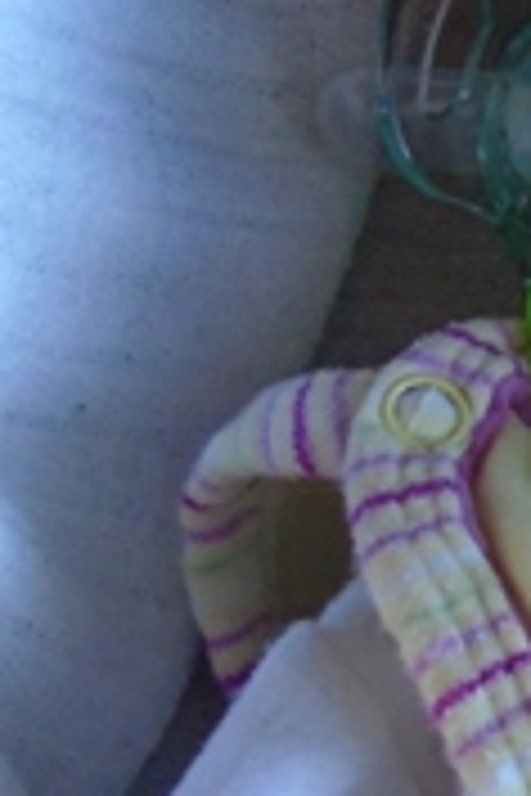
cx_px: 1134
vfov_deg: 12.8
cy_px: 657
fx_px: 3540
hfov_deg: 8.1
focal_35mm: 160
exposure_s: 1/30
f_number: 3.8
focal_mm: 6.1
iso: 320
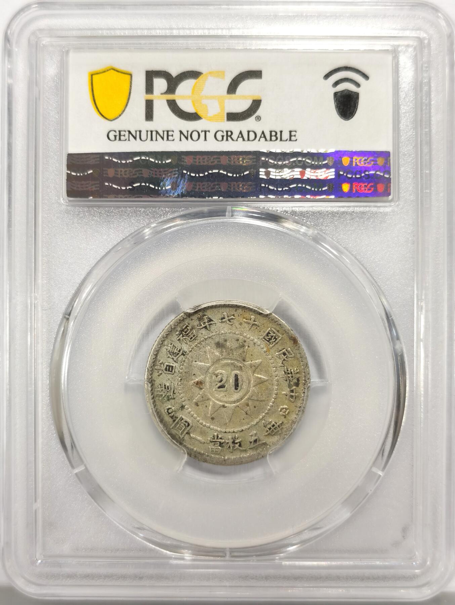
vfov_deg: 35.5
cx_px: 228
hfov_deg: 27.1
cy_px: 302
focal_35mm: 54
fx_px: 945
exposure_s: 1/100
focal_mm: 5.56
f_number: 16
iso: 100
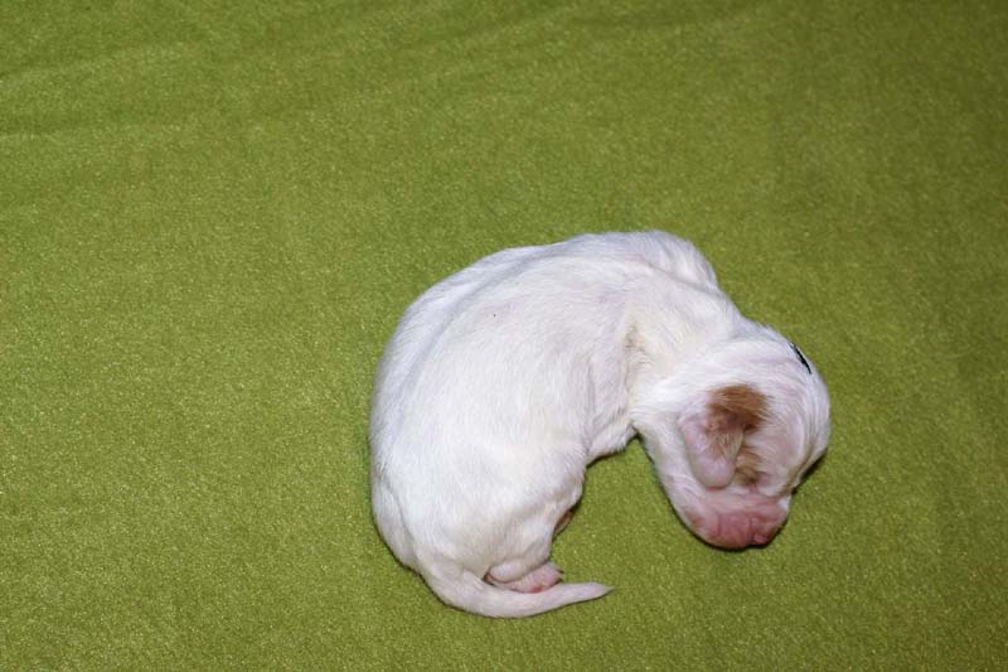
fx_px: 1889
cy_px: 336
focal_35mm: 68
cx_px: 504
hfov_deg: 29.9
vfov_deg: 20.2
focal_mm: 45
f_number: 5.6
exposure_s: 1/60
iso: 400
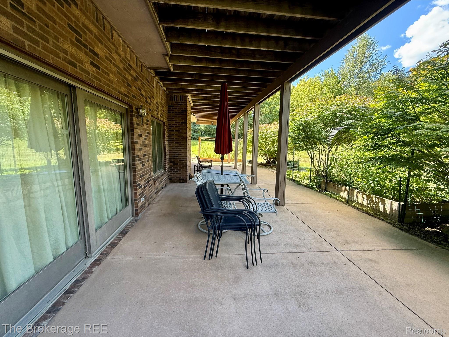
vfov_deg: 85.7
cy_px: 168
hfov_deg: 102.1
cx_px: 224
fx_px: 182
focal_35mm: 14
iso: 64
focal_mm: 2.22
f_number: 2.2
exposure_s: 1/127
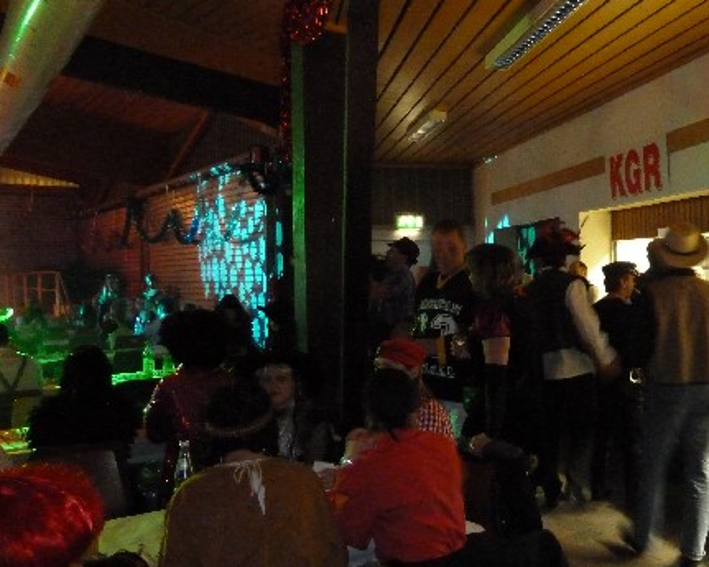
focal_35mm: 34
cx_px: 492
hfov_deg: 51.5
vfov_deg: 43.4
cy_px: 289
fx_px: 714
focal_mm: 4.1
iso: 800
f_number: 3.3
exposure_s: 1/6
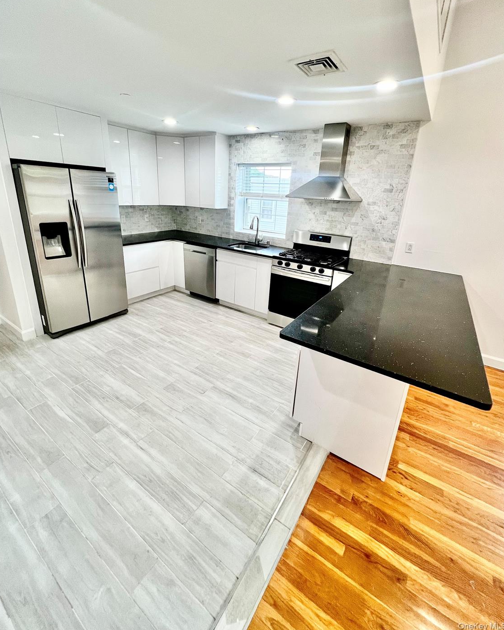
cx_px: 249
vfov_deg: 100.4
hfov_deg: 88.0
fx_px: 261
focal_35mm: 14
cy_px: 284
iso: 125
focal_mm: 1.57
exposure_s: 1/120
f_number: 1.8
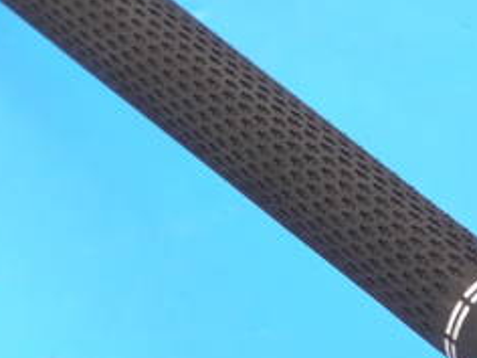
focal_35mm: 228
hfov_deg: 8.7
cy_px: 129
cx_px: 293
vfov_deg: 6.5
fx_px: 3142
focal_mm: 42
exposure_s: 1/60
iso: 800
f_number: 5.6
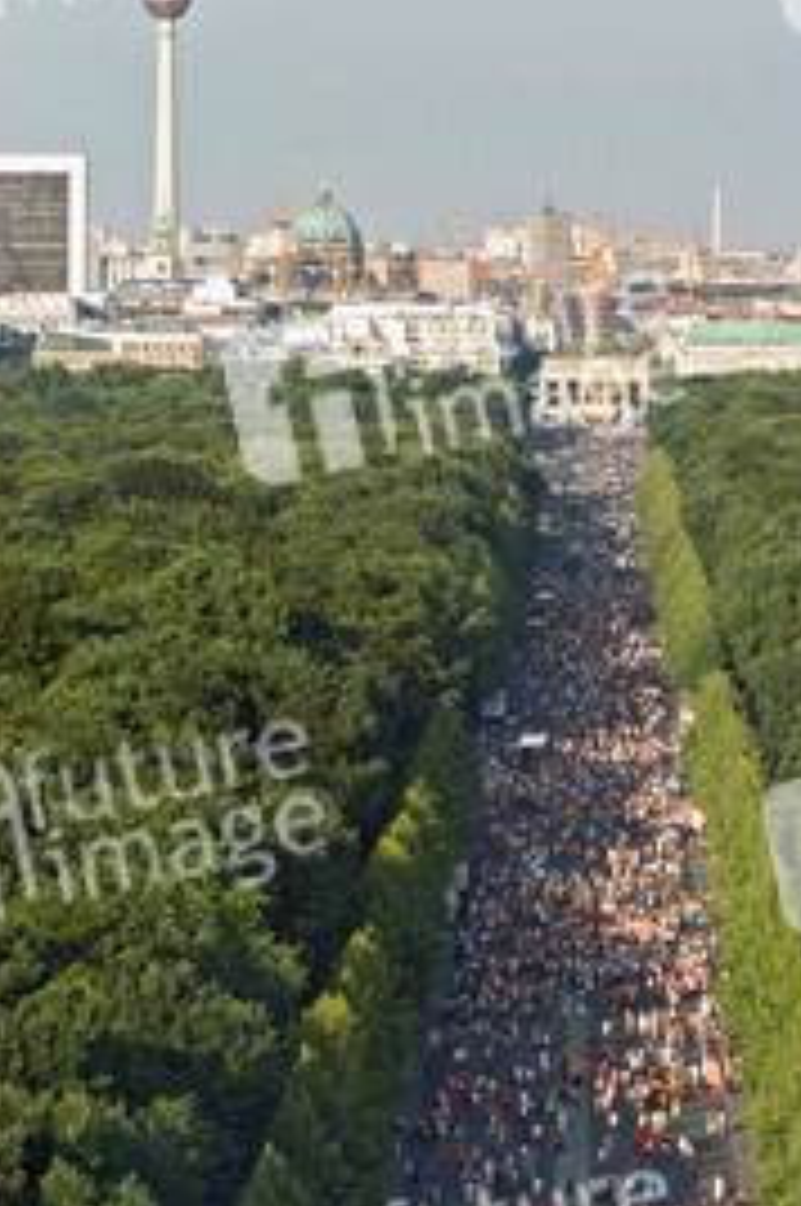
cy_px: 603
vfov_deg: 11.5
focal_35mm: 179
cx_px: 585
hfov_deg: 7.6
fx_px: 5989
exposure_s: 1/180
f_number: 8
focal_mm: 80
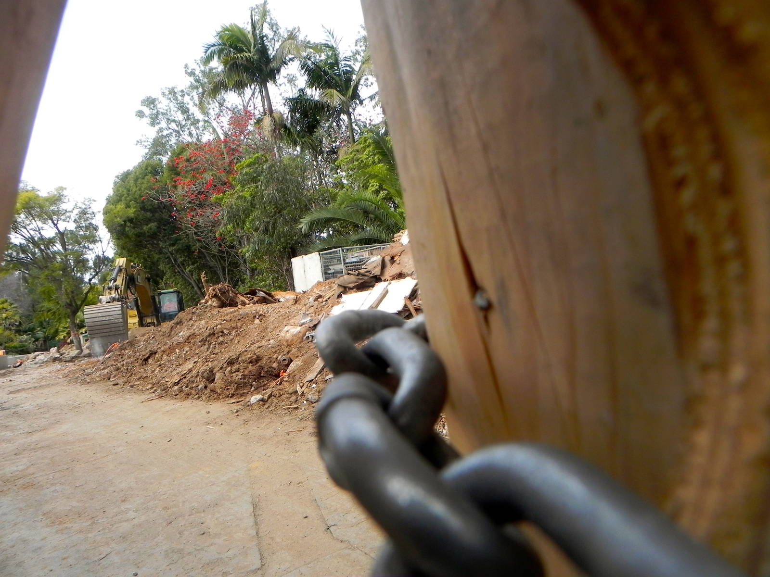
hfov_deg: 67.3
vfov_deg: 53.1
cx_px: 385
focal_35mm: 26
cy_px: 288
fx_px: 578
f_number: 5
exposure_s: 1/207
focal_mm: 4.6
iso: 160
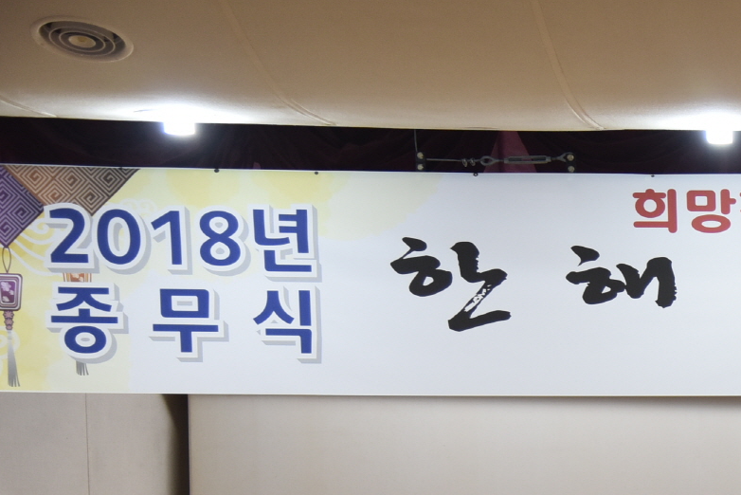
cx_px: 1034
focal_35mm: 135
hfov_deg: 14.4
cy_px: 690
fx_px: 2780
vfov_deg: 9.9
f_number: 4
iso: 800
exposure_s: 1/125
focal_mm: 48
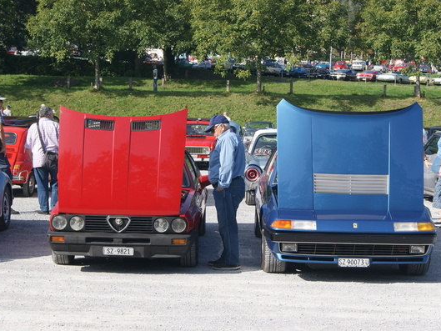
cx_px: 241
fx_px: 937
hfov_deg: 26.5
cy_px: 165
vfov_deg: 20.0
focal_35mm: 74
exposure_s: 1/100
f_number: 10
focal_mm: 45
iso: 100
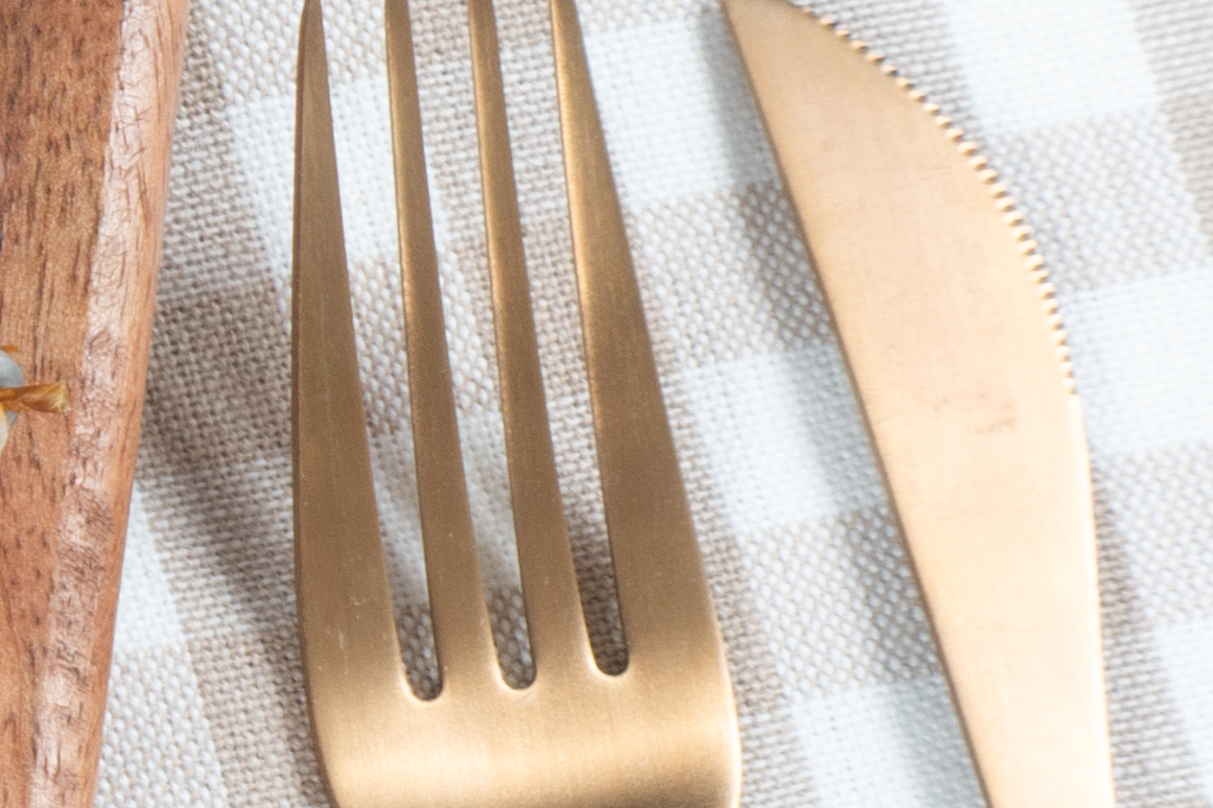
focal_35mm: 330
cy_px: 729
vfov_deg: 4.2
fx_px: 11118
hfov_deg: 6.1
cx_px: -1368
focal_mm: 25.7
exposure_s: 1/6
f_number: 8
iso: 125
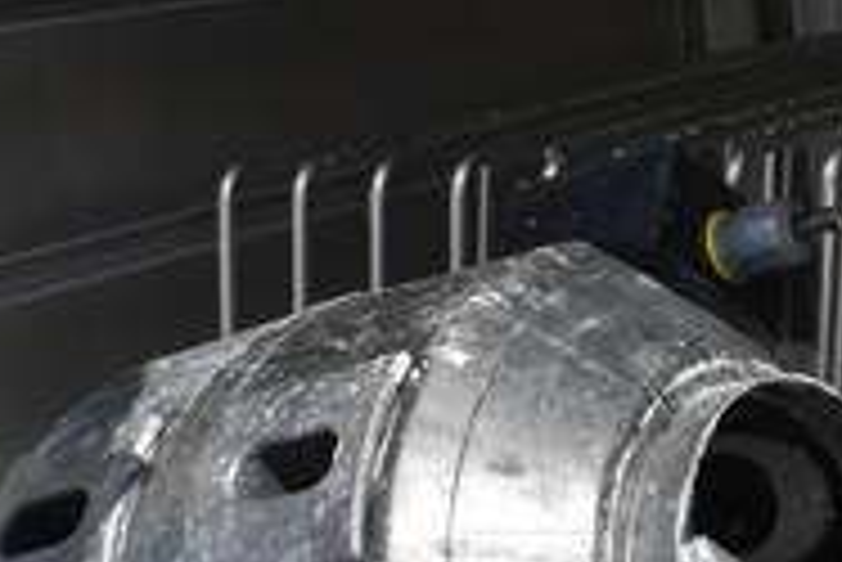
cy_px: 549
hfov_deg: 21.8
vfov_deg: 15.3
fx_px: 2060
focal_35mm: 88
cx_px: 937
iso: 180
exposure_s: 1/250
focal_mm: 18
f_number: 8
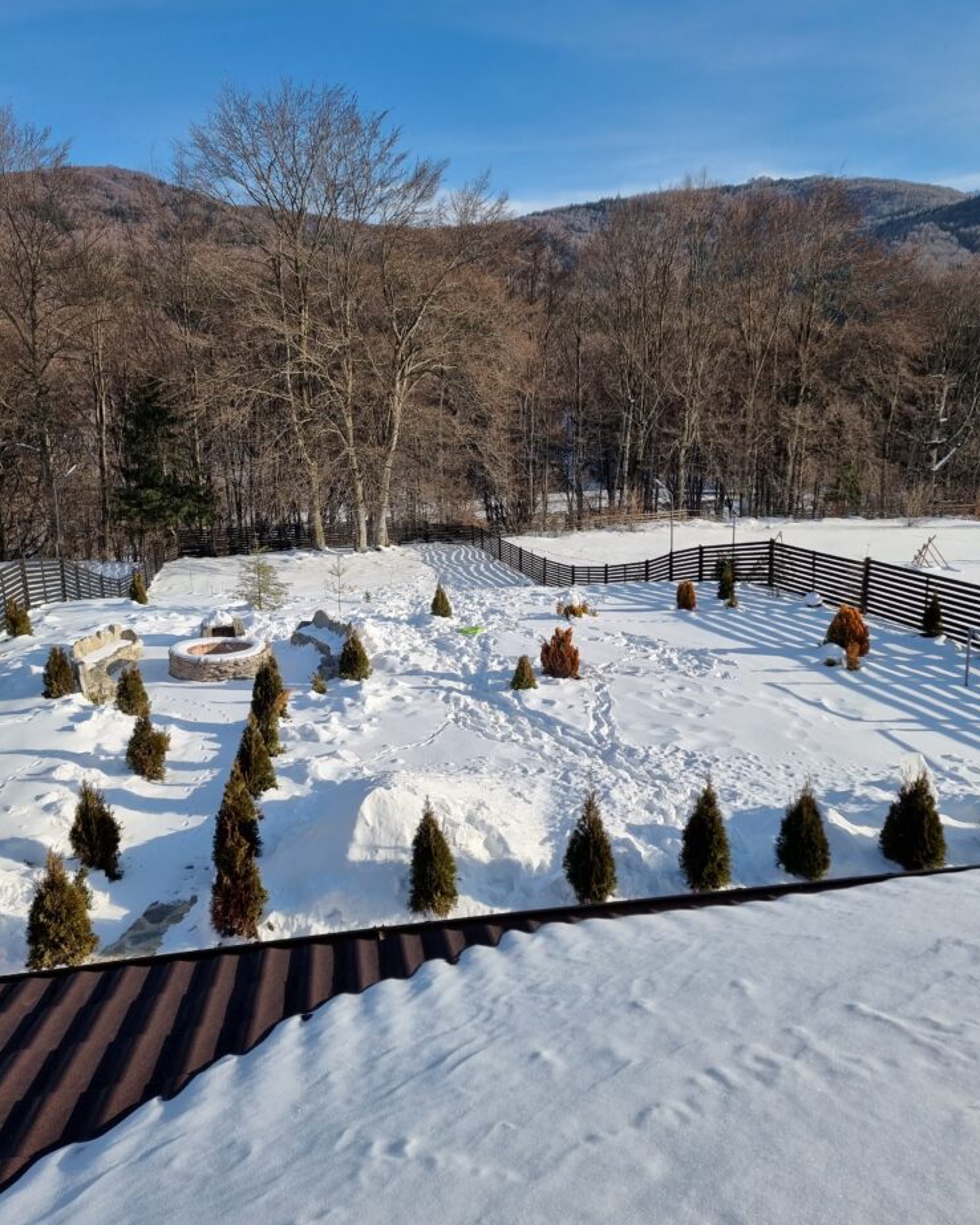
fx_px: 943
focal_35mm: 26
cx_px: 487
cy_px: 592
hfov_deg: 54.9
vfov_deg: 66.0
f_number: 1.8
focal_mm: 6.7
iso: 50
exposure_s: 1/946
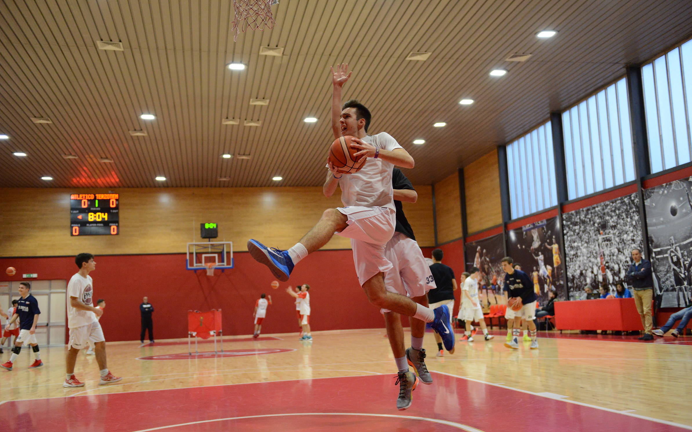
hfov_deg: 52.7
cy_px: 225
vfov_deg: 34.4
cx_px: 344
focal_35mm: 37
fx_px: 698
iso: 5000
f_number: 2.8
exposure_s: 1/1000
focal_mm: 36
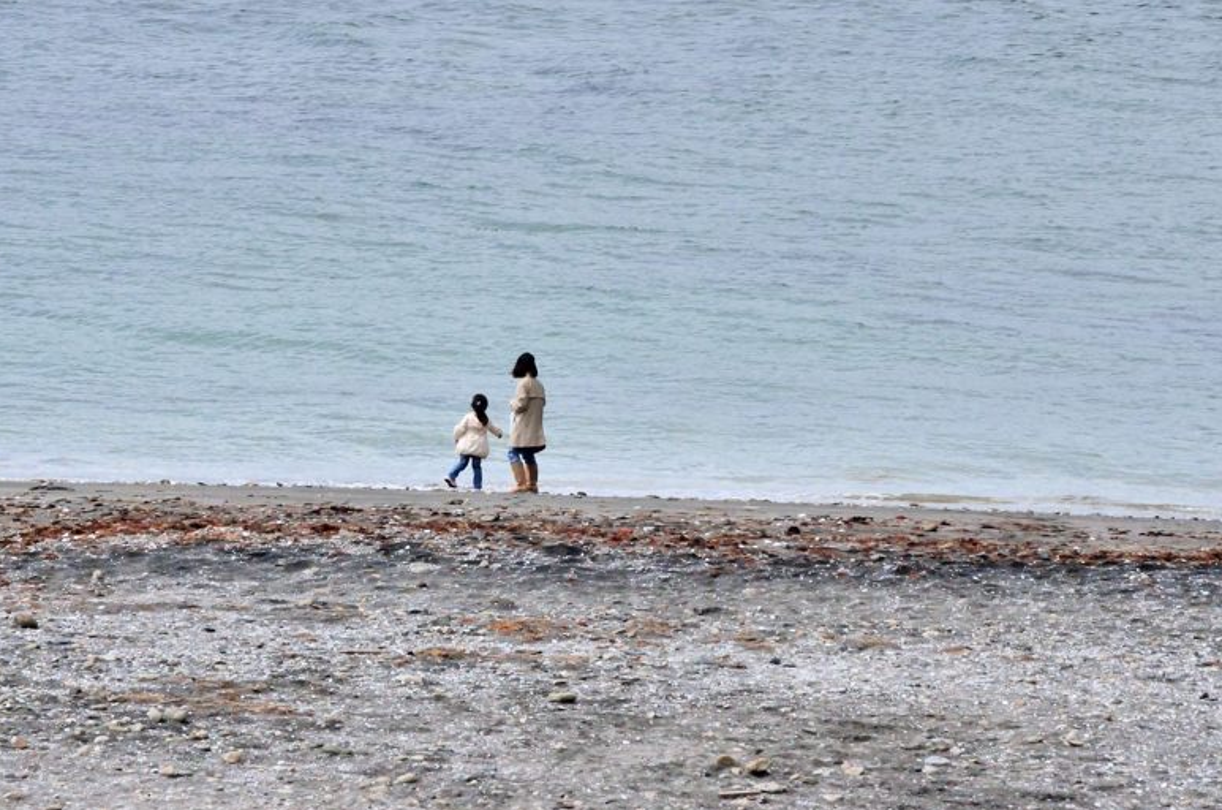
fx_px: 7068
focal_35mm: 209
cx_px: 517
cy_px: 280
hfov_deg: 9.9
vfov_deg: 6.6
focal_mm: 105
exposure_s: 1/2000
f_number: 14
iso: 1600
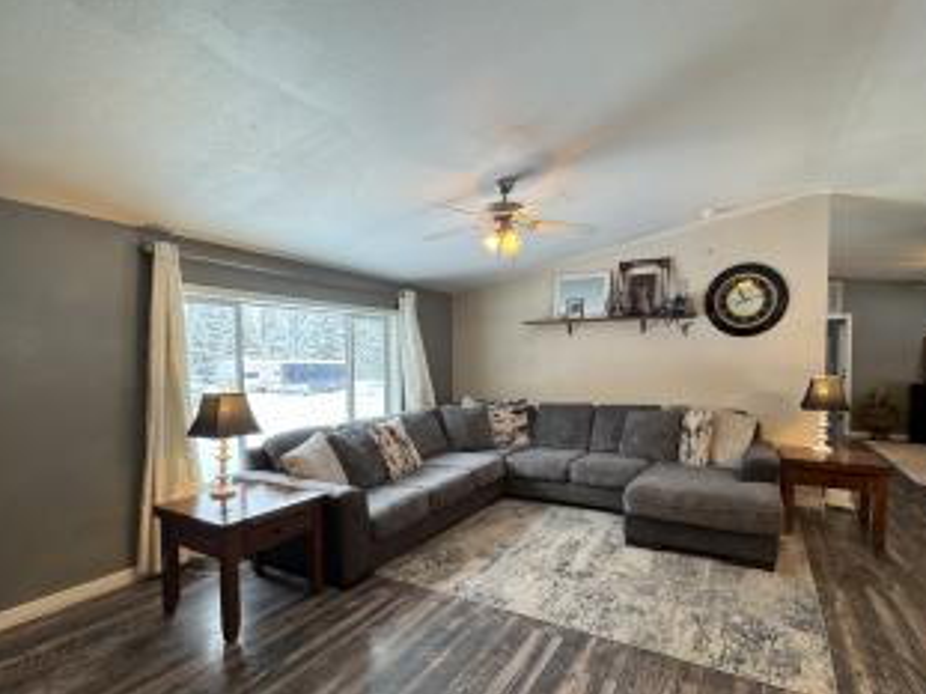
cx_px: 470
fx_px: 481
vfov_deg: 71.4
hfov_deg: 87.8
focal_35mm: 18
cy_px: 381
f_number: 2.2
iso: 160
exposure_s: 1/60
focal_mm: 2.22
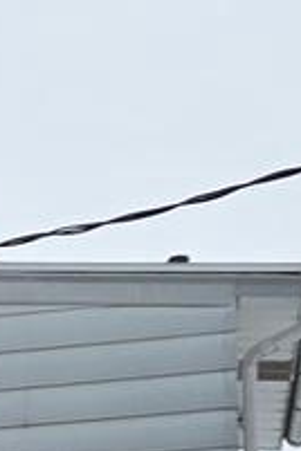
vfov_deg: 8.1
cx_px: -968
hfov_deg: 5.0
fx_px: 3060
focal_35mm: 244
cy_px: 823
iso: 25
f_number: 1.8
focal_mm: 5.4
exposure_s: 1/2371
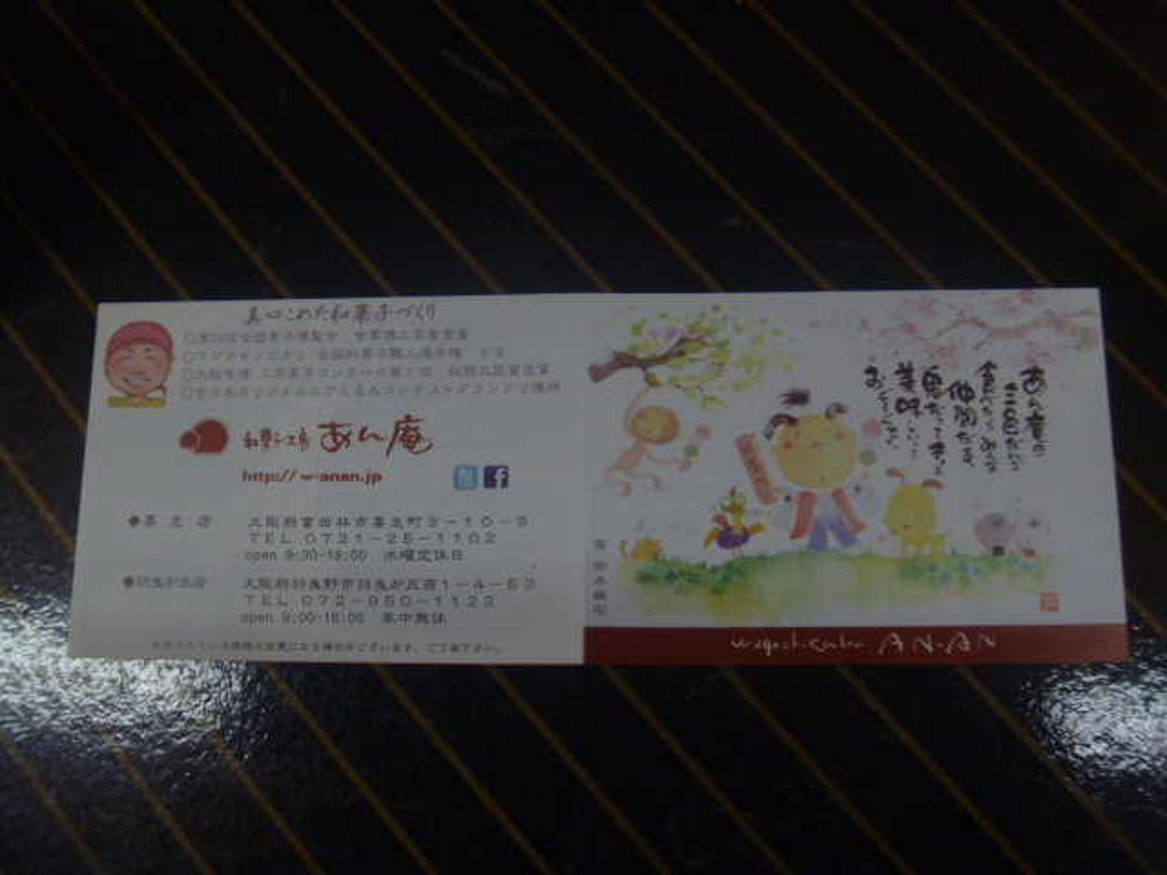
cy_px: 438
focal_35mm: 35
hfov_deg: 52.6
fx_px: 1180
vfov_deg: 40.7
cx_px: 584
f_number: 3.5
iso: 160
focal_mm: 6.3
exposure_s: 1/30
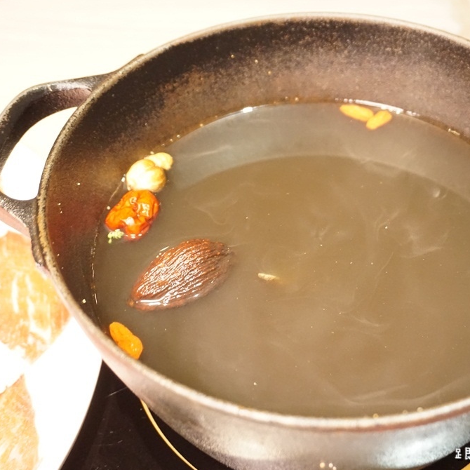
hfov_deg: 32.2
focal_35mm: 53
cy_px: 236
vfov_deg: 32.4
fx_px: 809
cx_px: 311
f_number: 4.5
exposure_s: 1/15
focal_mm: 27
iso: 3200
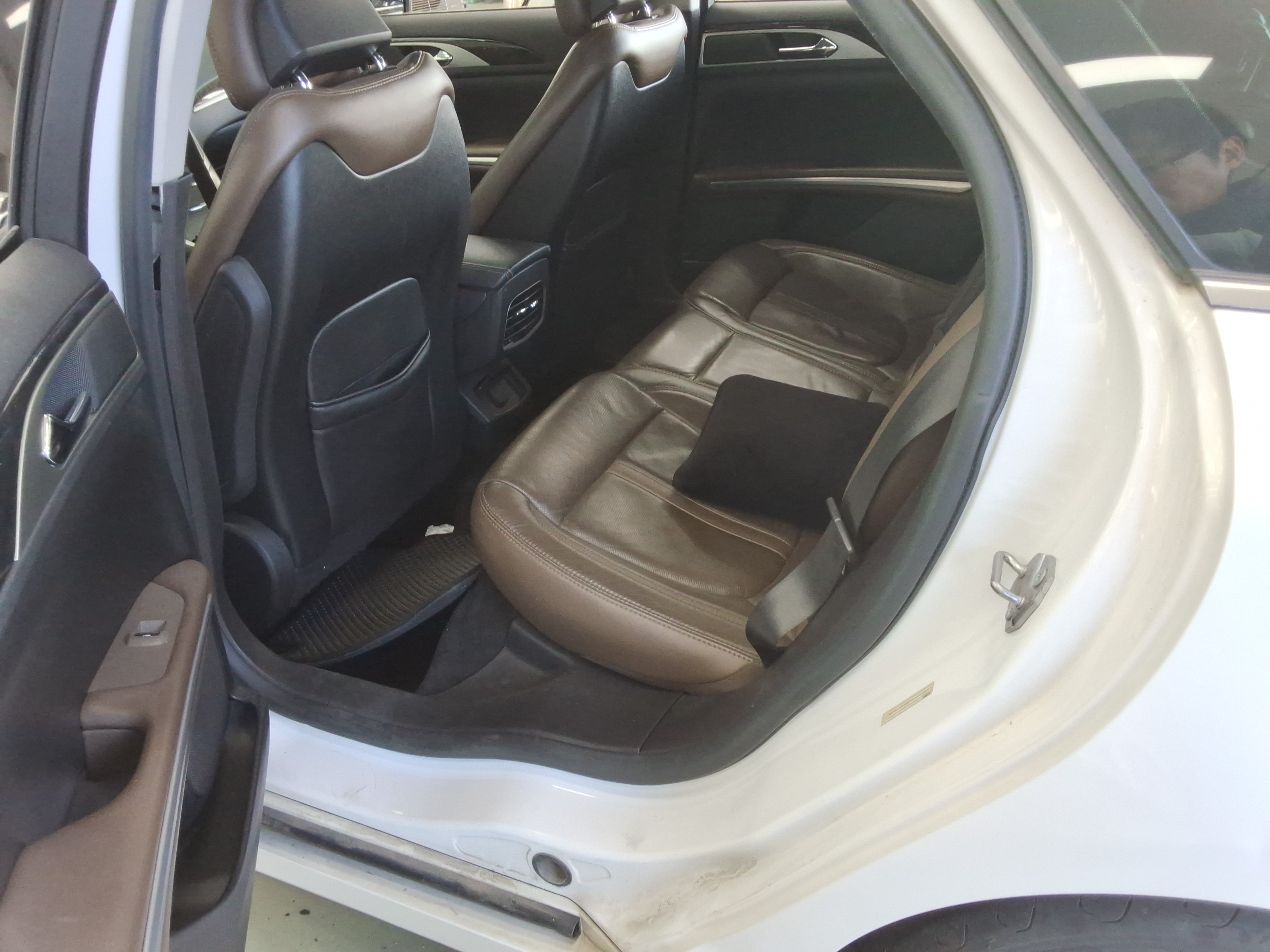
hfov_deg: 63.4
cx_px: 635
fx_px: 1027
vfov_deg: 49.7
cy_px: 476
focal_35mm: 28
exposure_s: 1/60
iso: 57
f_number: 1.9
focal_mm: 2.91
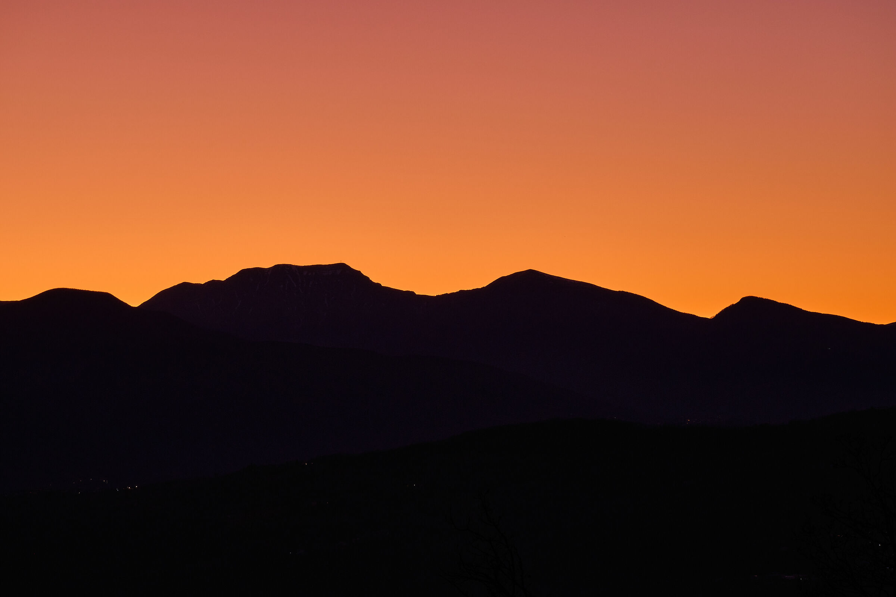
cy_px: 298
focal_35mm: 127
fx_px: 3161
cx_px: 448
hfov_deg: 16.1
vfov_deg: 10.8
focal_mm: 84.8
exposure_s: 1/20
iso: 200
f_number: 8
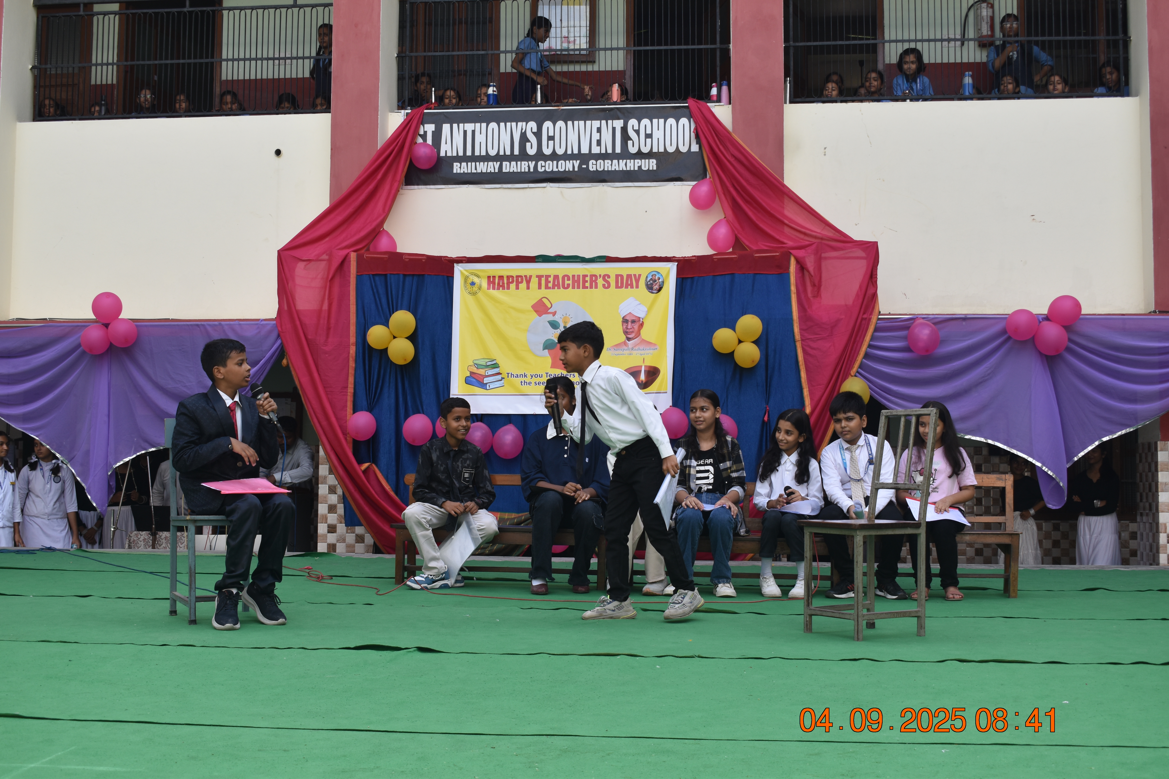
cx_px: 584
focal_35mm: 44
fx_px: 1412
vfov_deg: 30.8
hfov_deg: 45.0
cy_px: 390
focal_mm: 29
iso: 200
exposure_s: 1/250
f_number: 6.3
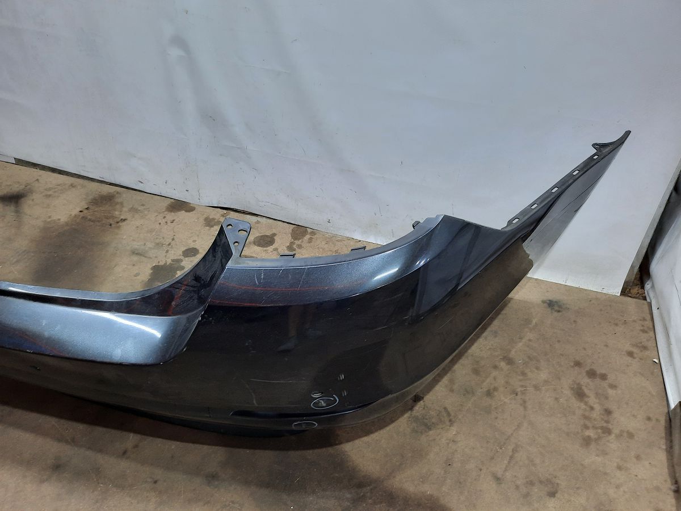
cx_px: 340
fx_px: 492
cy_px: 256
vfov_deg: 54.9
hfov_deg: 69.4
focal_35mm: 25
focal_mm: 4.6
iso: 160
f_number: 2
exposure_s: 1/50
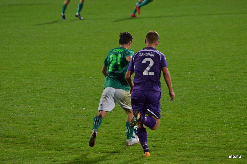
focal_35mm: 330
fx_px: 2260
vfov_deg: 4.1
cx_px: 124
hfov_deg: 6.3
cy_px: 82
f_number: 5.3
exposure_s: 1/500
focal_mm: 220
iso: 2500
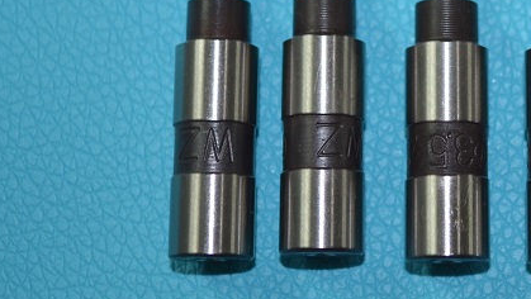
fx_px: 1690
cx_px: 460
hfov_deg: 17.6
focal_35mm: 120
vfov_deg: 10.0
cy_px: -4
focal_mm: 40
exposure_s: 1/15
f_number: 5.3
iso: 200
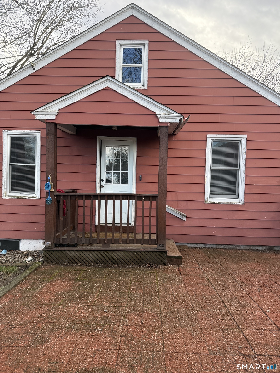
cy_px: 186
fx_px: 259
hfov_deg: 56.8
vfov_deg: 71.6
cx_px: 140
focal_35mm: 24
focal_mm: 6.76
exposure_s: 1/488
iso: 100
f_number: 1.78
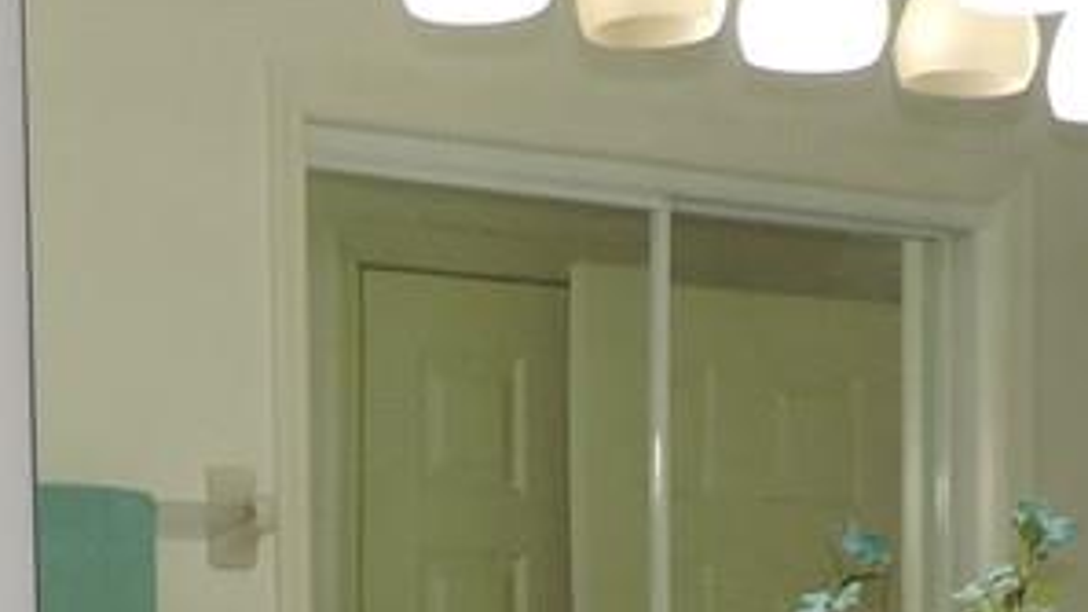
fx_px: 4067
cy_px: 1532
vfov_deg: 7.9
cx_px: 432
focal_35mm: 141
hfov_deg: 15.2
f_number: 3
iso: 200
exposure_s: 1/30
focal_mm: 4.3
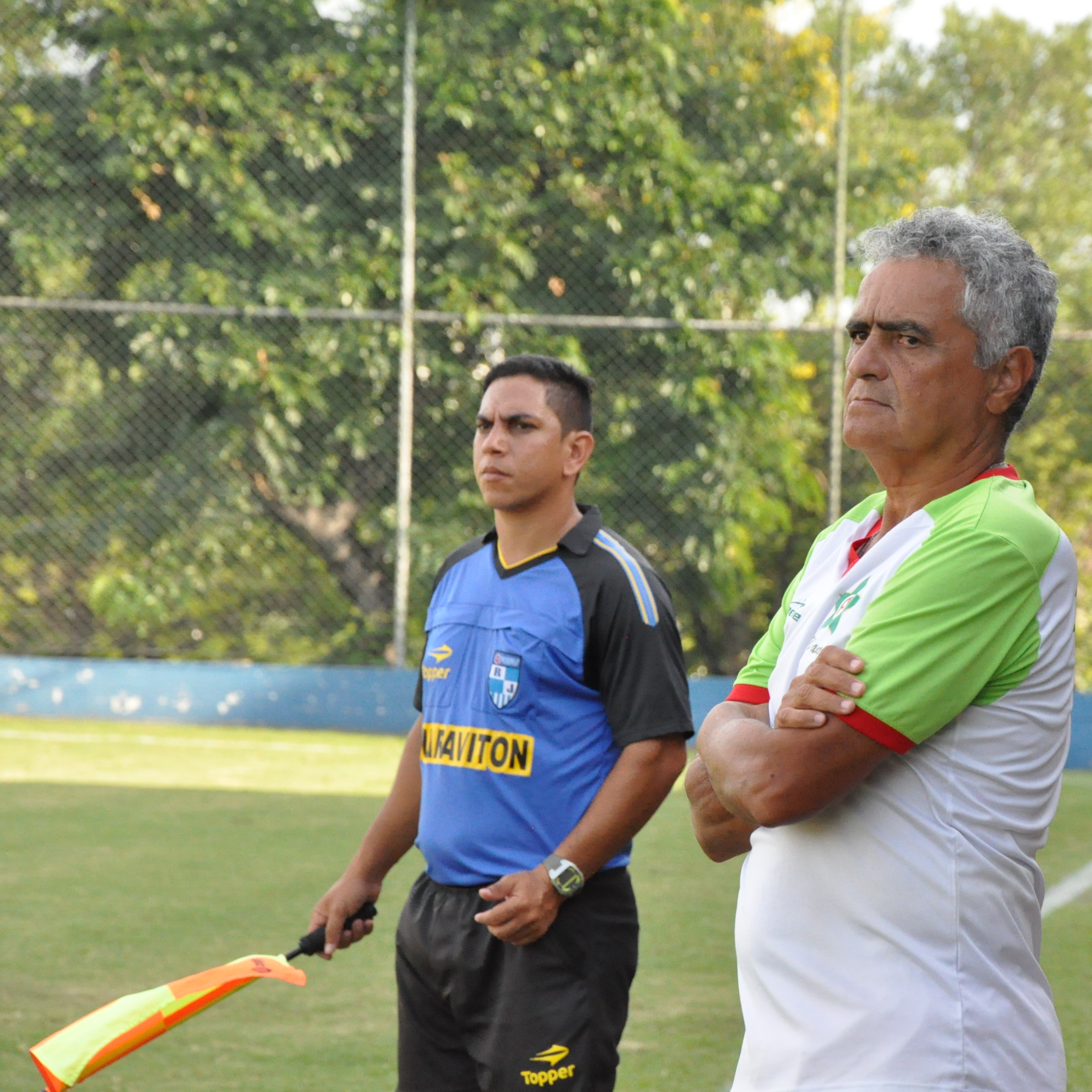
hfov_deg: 8.7
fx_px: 7197
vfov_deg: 8.7
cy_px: 545
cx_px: 795
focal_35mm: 202
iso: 3200
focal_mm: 105
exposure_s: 1/1600
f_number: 10
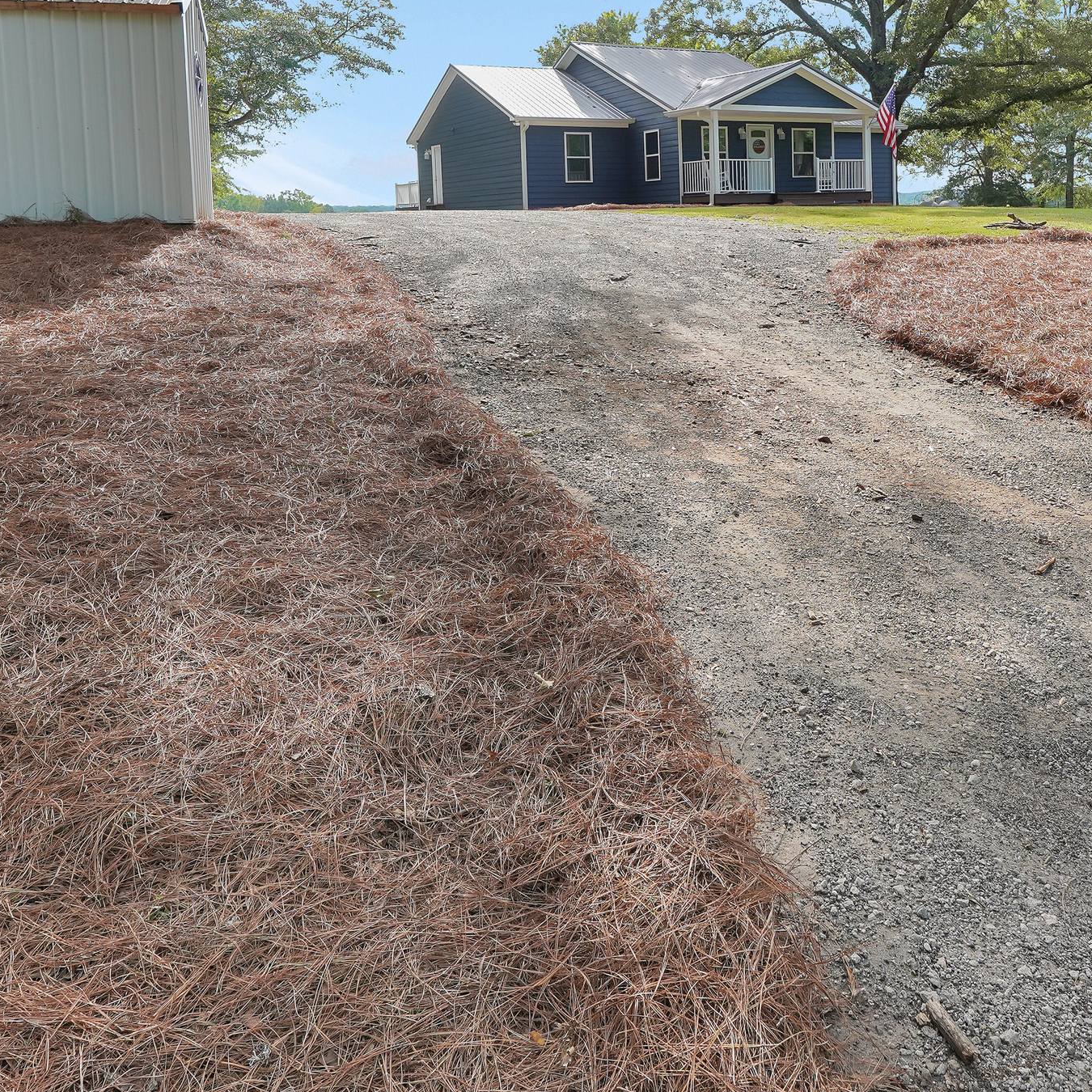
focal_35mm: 30
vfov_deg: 51.2
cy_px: 278
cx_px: 709
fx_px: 1087
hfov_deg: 52.5
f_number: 6.3
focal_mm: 10.5
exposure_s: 1/160
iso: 100
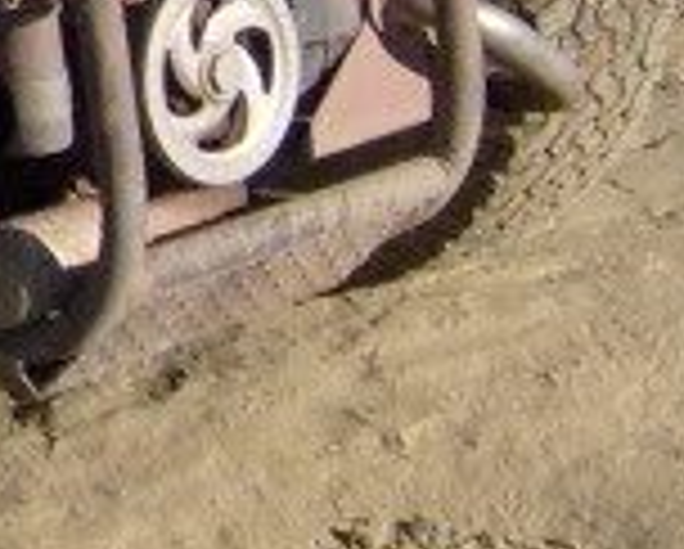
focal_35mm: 230
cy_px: -513
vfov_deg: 6.6
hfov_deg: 7.8
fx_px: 4662
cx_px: -914
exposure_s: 1/350
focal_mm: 5.8
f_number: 7.1
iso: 80
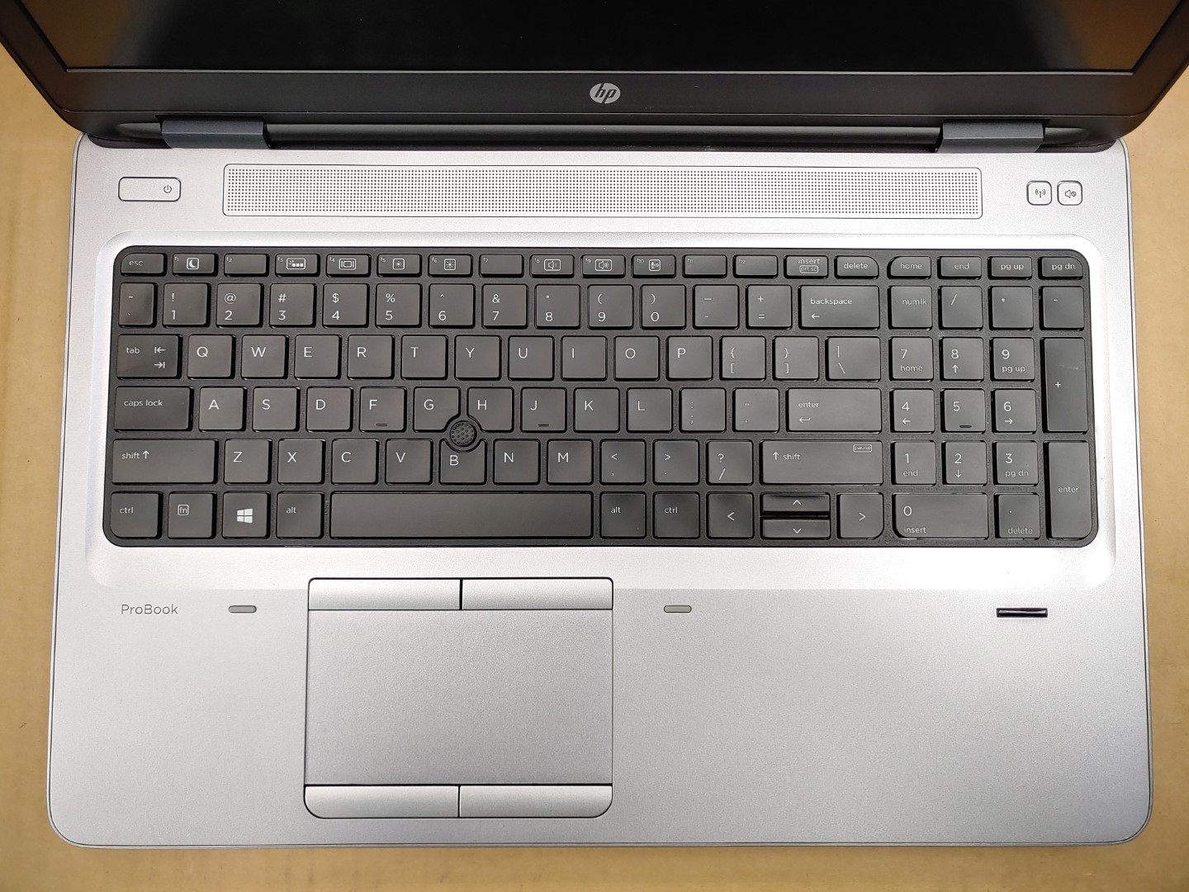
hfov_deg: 67.3
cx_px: 594
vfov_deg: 53.1
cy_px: 446
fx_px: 893
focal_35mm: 26
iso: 50
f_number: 1.8
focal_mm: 4.36
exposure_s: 1/120
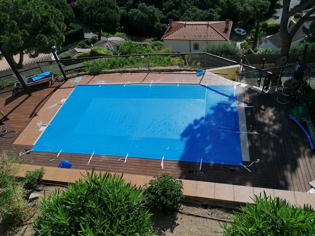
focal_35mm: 27
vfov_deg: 51.4
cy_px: 118
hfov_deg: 65.3
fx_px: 246
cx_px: 158
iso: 50
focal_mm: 4.75
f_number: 1.8
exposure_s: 1/2294
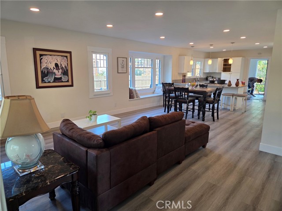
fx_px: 187
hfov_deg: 73.9
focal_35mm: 23
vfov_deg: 58.9
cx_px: 141
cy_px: 106
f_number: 1.8
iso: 100
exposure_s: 1/120
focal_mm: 5.4
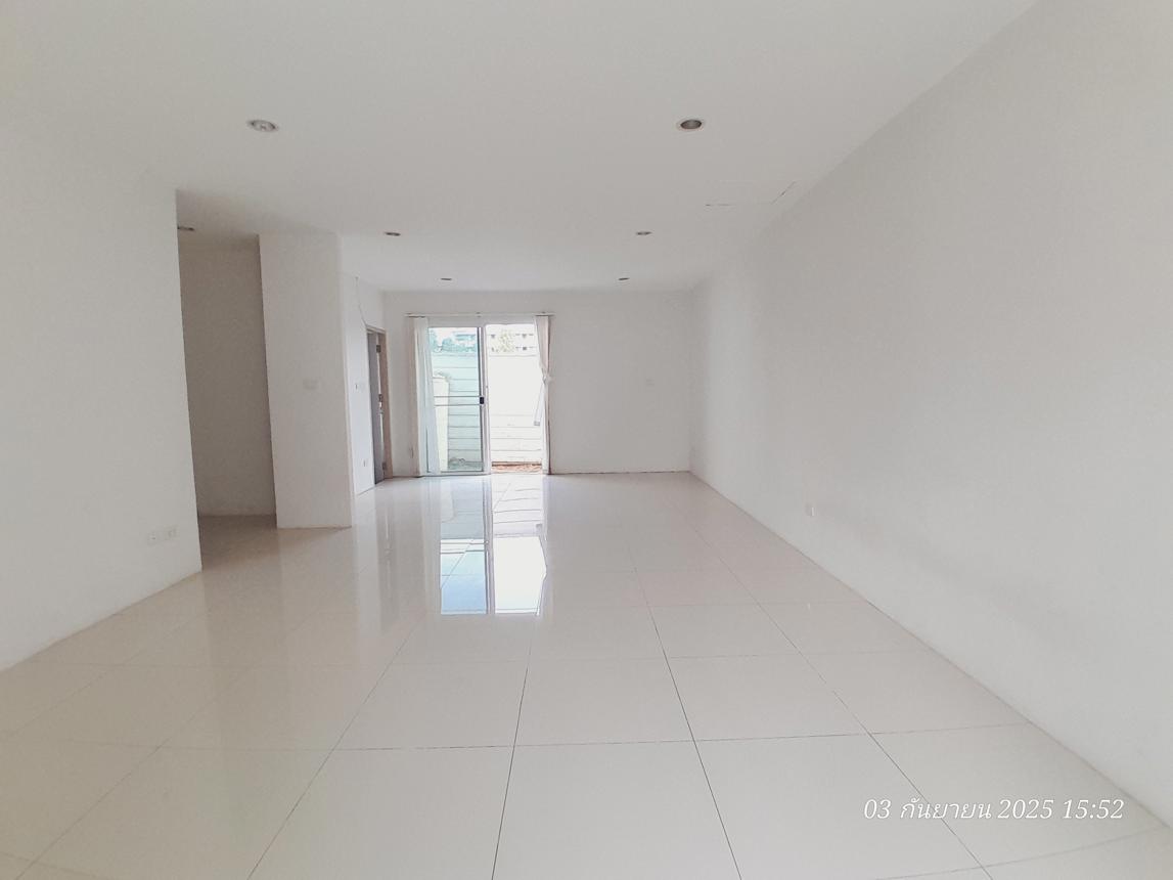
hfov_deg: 91.0
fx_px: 576
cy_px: 440
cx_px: 586
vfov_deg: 74.7
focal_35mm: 17
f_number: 2.2
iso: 64
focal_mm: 1.46
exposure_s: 1/100
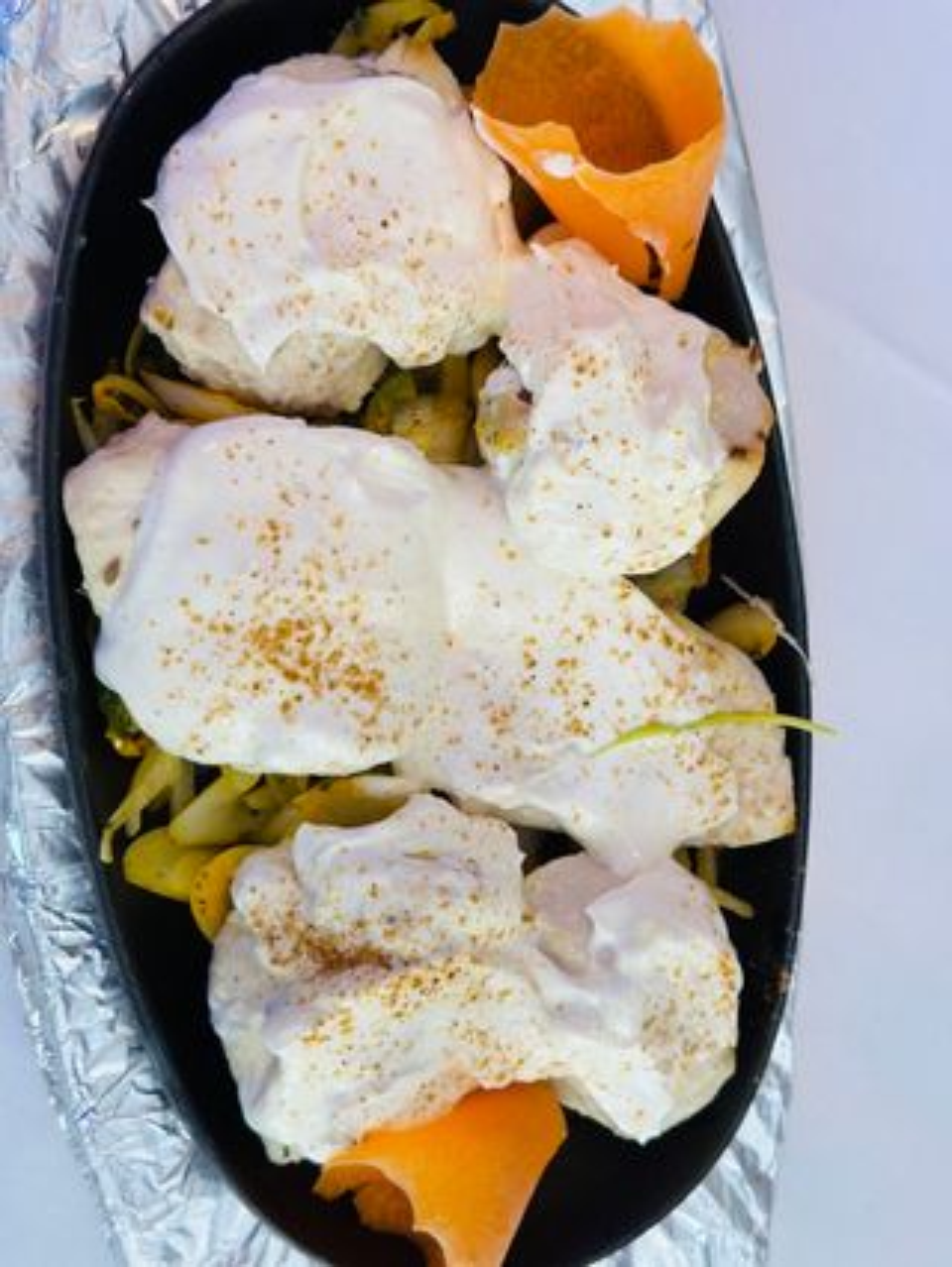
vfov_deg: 39.6
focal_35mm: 48
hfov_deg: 30.3
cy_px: 634
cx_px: 476
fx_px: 1758
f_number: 1.78
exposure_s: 1/100
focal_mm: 6.86
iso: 160
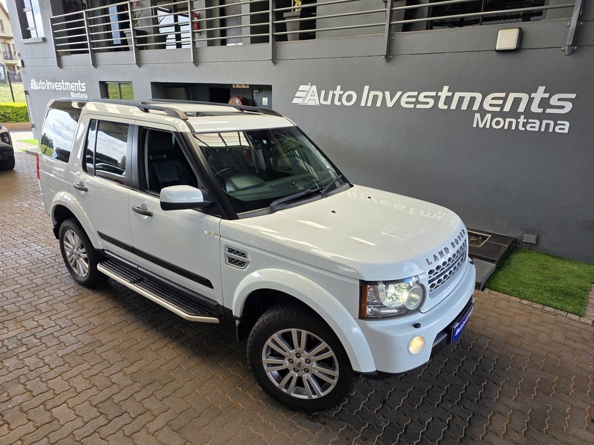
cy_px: 222
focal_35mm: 23
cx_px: 297
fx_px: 395
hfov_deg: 73.9
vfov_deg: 58.9
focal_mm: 6.25
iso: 40
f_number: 1.7
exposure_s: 1/180
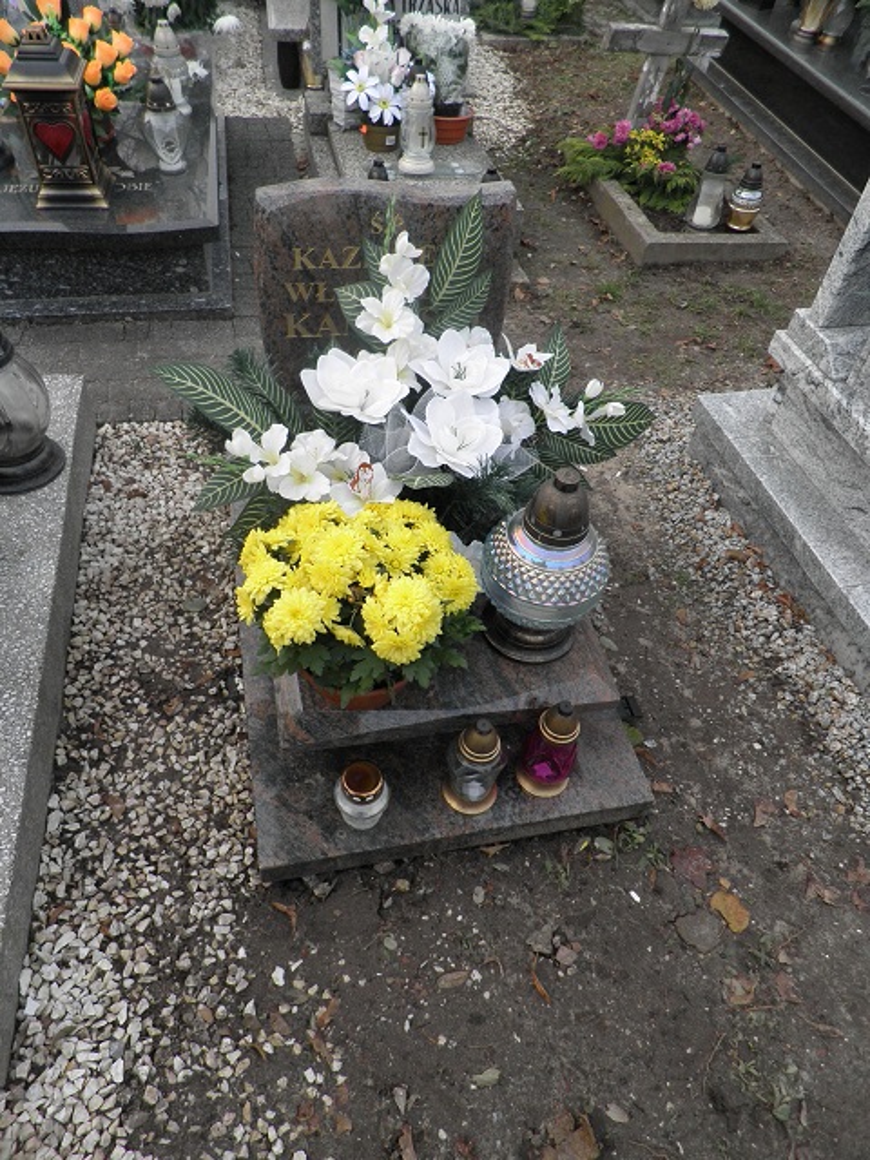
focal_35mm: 24
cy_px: 580
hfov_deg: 56.8
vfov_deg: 71.6
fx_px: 804
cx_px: 435
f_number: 3.3
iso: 64
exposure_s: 1/100
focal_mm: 4.3
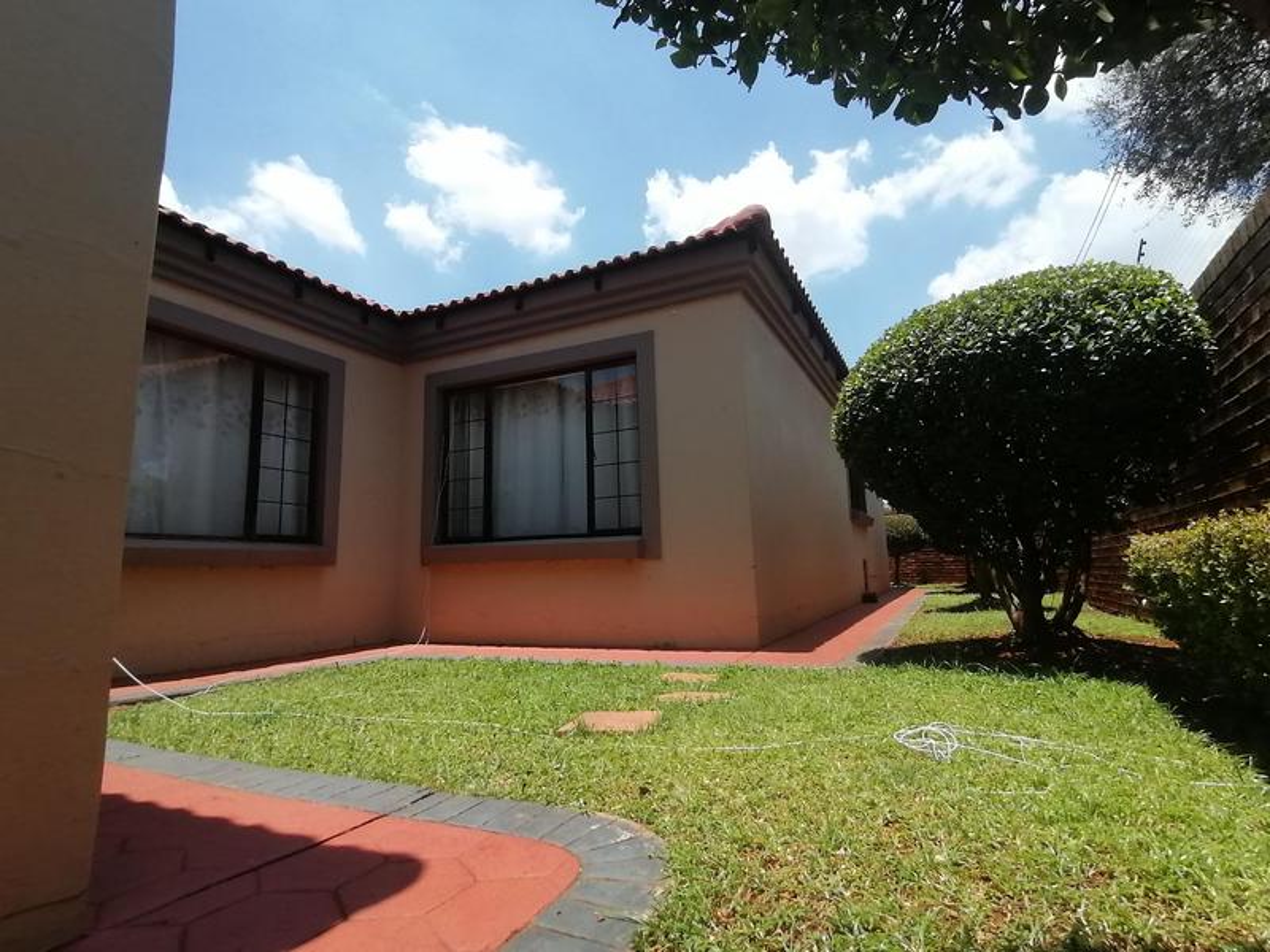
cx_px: 635
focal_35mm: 17
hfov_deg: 91.0
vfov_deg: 74.7
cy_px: 476
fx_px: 624
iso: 50
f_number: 2.4
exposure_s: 1/1036
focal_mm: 1.78
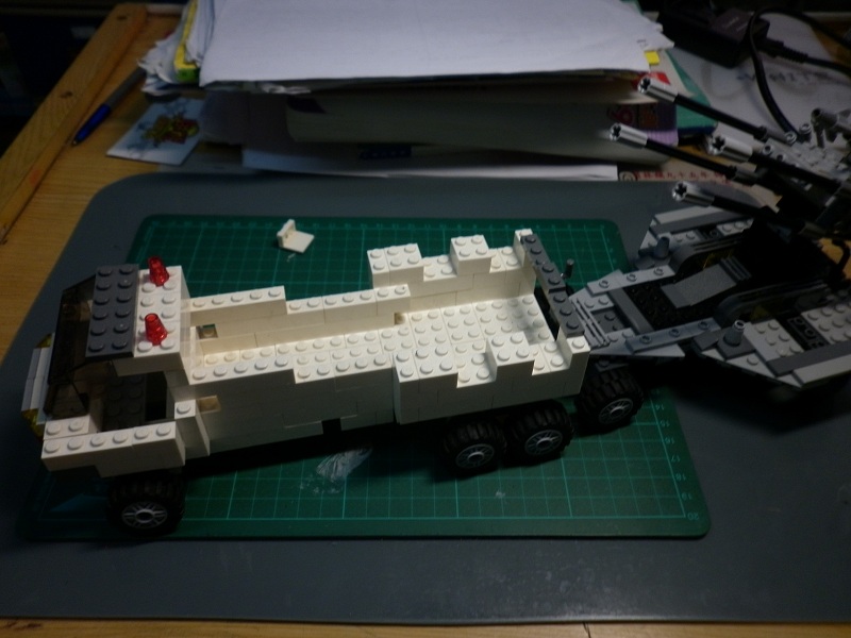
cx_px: 426
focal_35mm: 28
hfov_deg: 63.4
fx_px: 688
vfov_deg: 49.7
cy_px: 319
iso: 80
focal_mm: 5
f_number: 2.8
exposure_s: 1/30
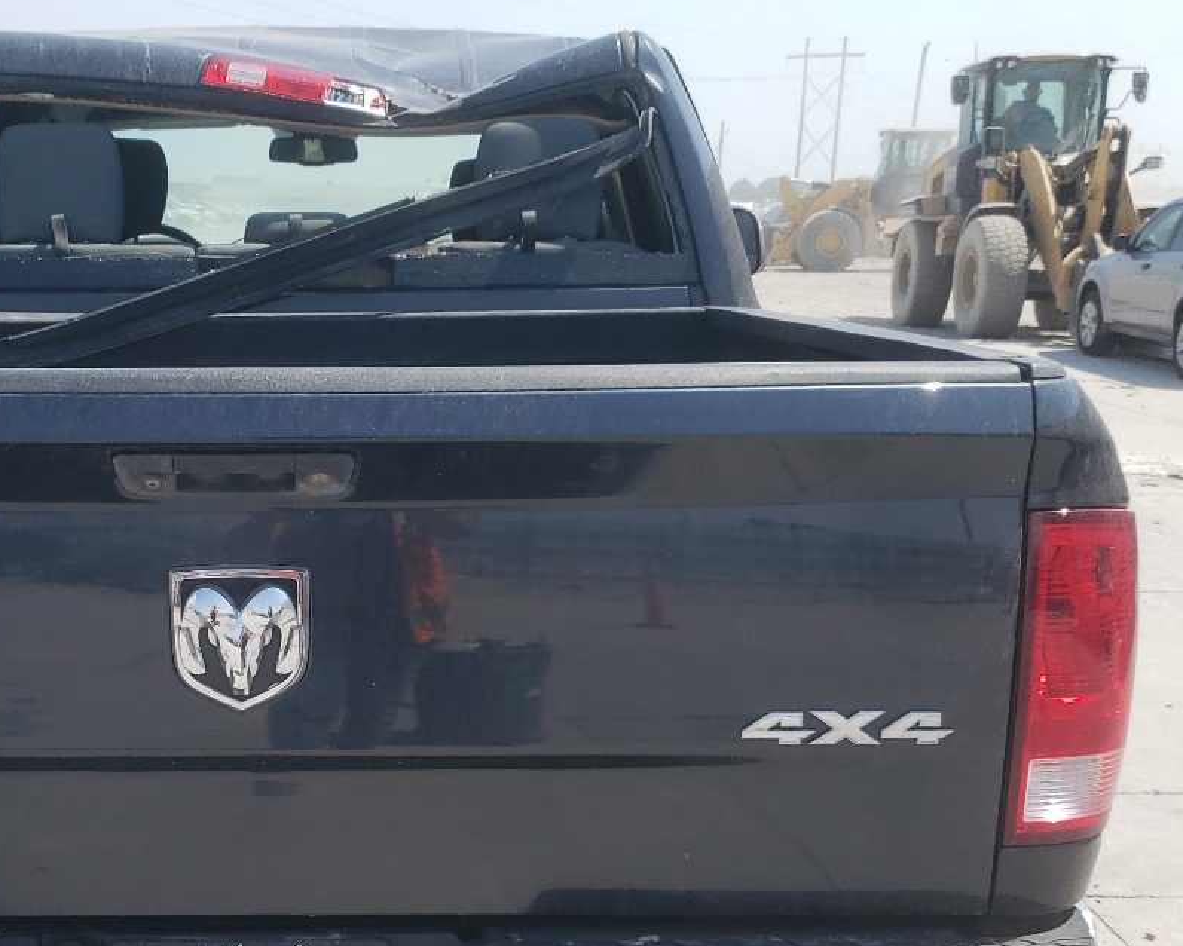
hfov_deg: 35.9
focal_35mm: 51
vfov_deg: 29.3
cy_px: 701
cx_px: 315
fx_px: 1786
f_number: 1.5
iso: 50
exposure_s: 1/2000
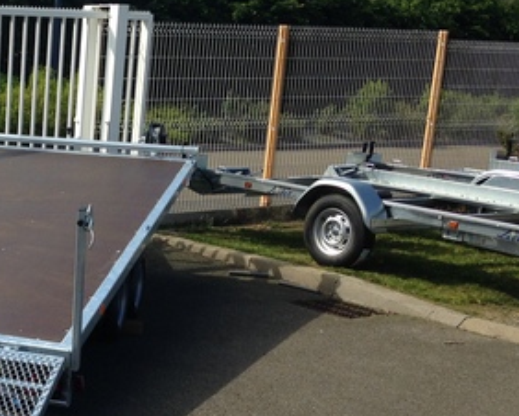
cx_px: -53
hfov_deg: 24.3
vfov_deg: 20.9
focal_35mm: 73
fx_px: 1122
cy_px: 285
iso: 50
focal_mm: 4.12
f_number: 2.4
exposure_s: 1/1205
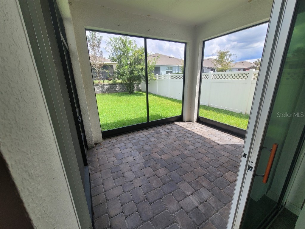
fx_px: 115
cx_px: 152
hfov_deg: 106.2
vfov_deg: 89.9
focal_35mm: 13
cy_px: 114
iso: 50
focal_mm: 2.2
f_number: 2.2
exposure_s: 1/409
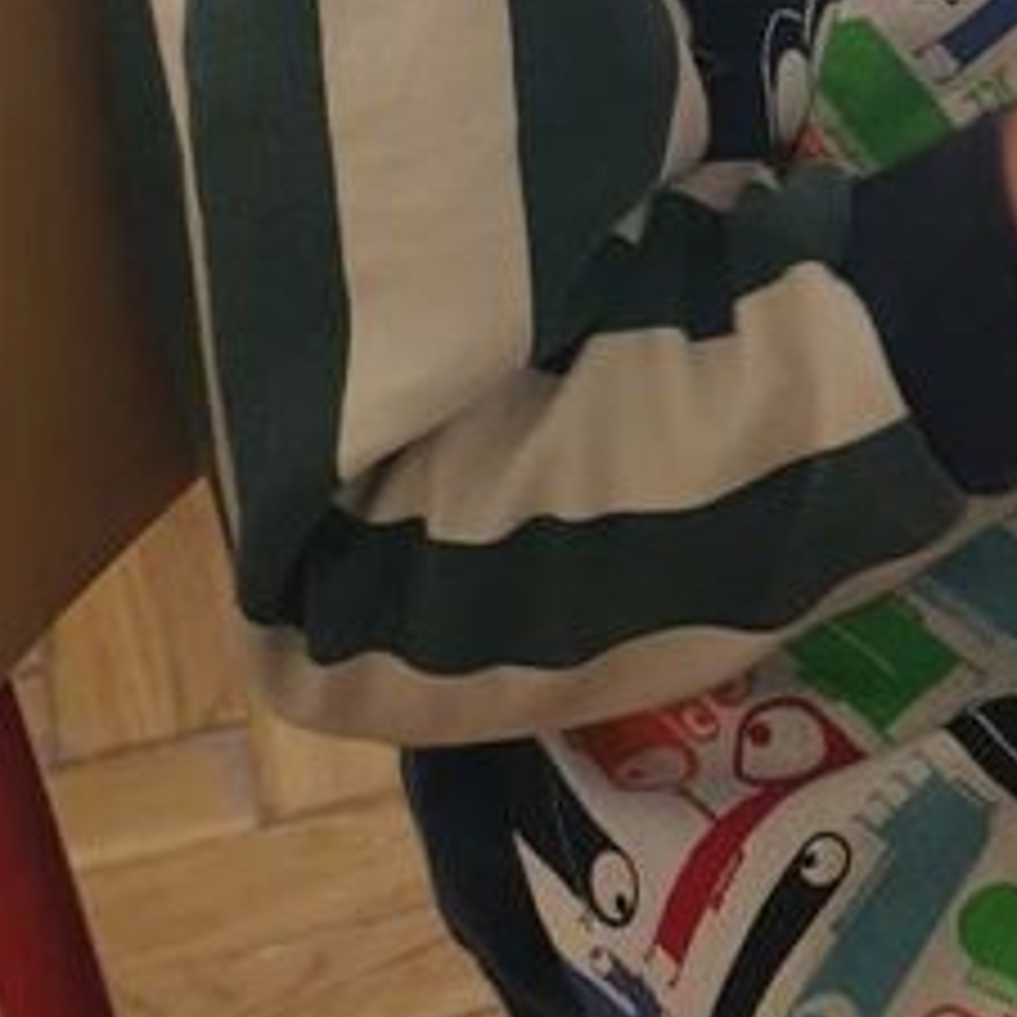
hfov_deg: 14.6
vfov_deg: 15.2
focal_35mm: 108
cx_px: 1688
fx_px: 3590
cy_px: -387
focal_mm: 5.58
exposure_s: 1/100
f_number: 1.8
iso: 125
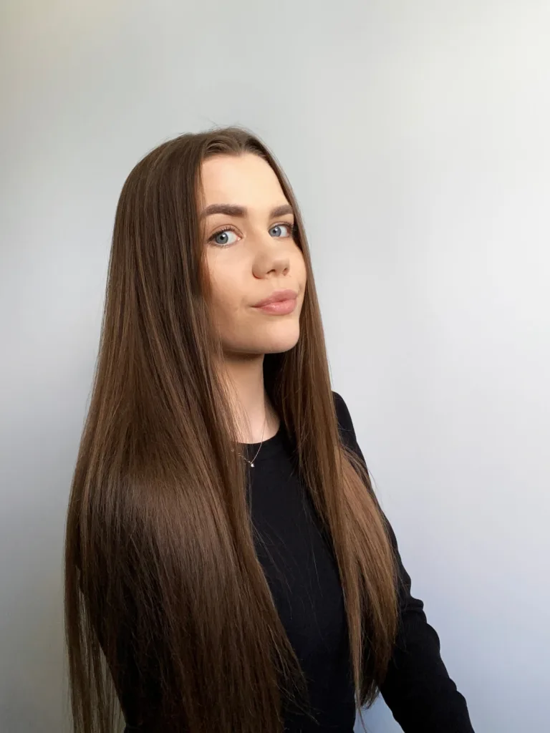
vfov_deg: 60.0
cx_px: 275
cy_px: 366
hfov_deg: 46.8
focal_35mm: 30
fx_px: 636
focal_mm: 2.71
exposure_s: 1/60
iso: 100
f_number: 2.2
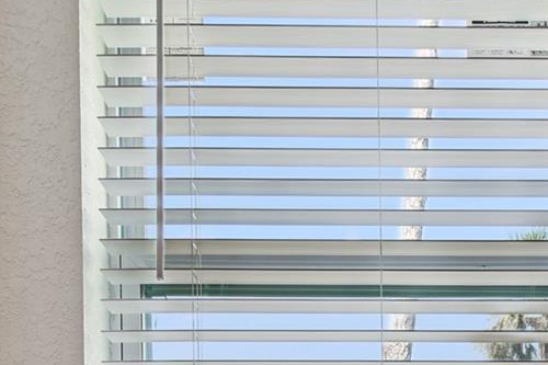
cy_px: 500
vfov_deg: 23.9
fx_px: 730
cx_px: 395
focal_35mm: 48
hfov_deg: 40.2
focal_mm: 10
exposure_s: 1/5
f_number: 7.1
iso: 100
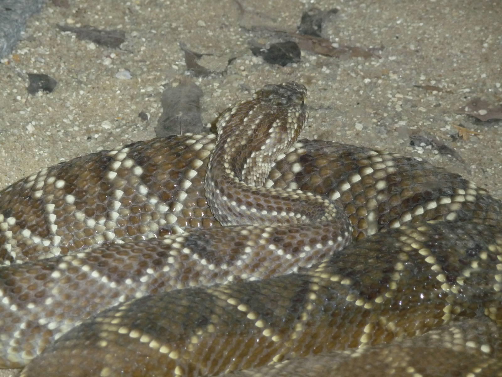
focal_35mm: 178
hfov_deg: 11.1
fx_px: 2581
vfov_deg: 8.3
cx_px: 251
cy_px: 188
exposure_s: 1/50
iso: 400
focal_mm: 30.5
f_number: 4.8
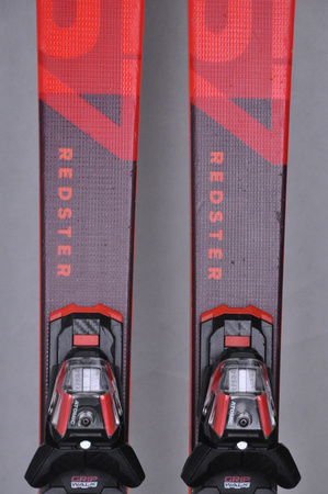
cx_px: 164
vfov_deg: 13.1
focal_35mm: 158
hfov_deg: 8.7
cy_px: 247
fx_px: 2157
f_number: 9.5
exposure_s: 1/125
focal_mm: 105
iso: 3200
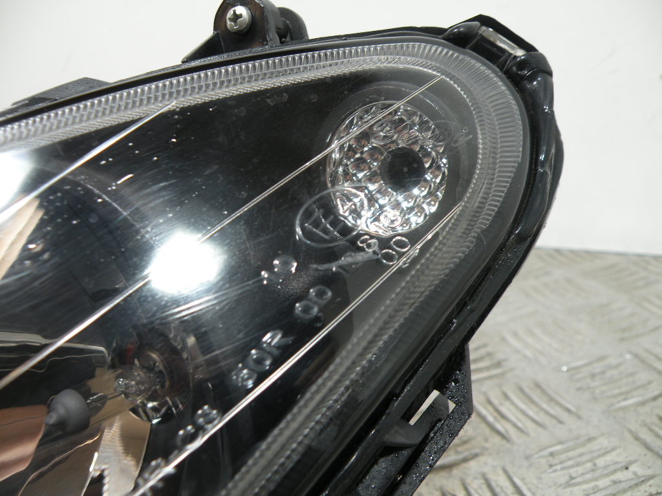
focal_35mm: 27
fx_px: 516
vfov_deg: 51.4
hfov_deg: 65.3
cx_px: 331
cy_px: 248
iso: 73
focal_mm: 4.7
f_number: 2.8
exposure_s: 1/60
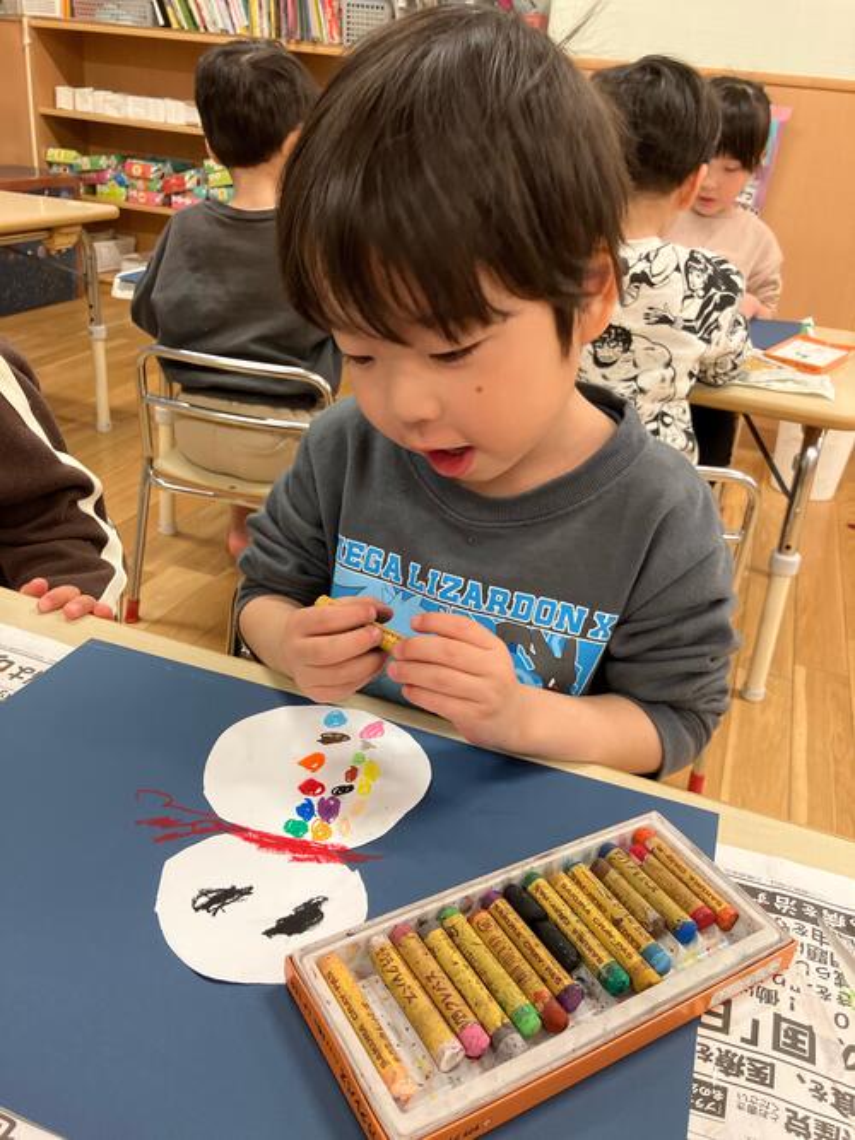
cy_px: 570
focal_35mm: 28
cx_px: 428
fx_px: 922
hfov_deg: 49.7
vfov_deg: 63.5
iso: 64
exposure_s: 1/50
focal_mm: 3.99
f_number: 1.8
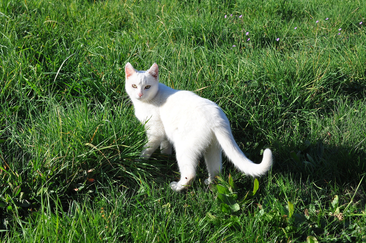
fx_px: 609
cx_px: 183
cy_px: 122
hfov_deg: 33.4
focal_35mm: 60
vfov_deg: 22.6
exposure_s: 1/500
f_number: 9
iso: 320
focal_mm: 40
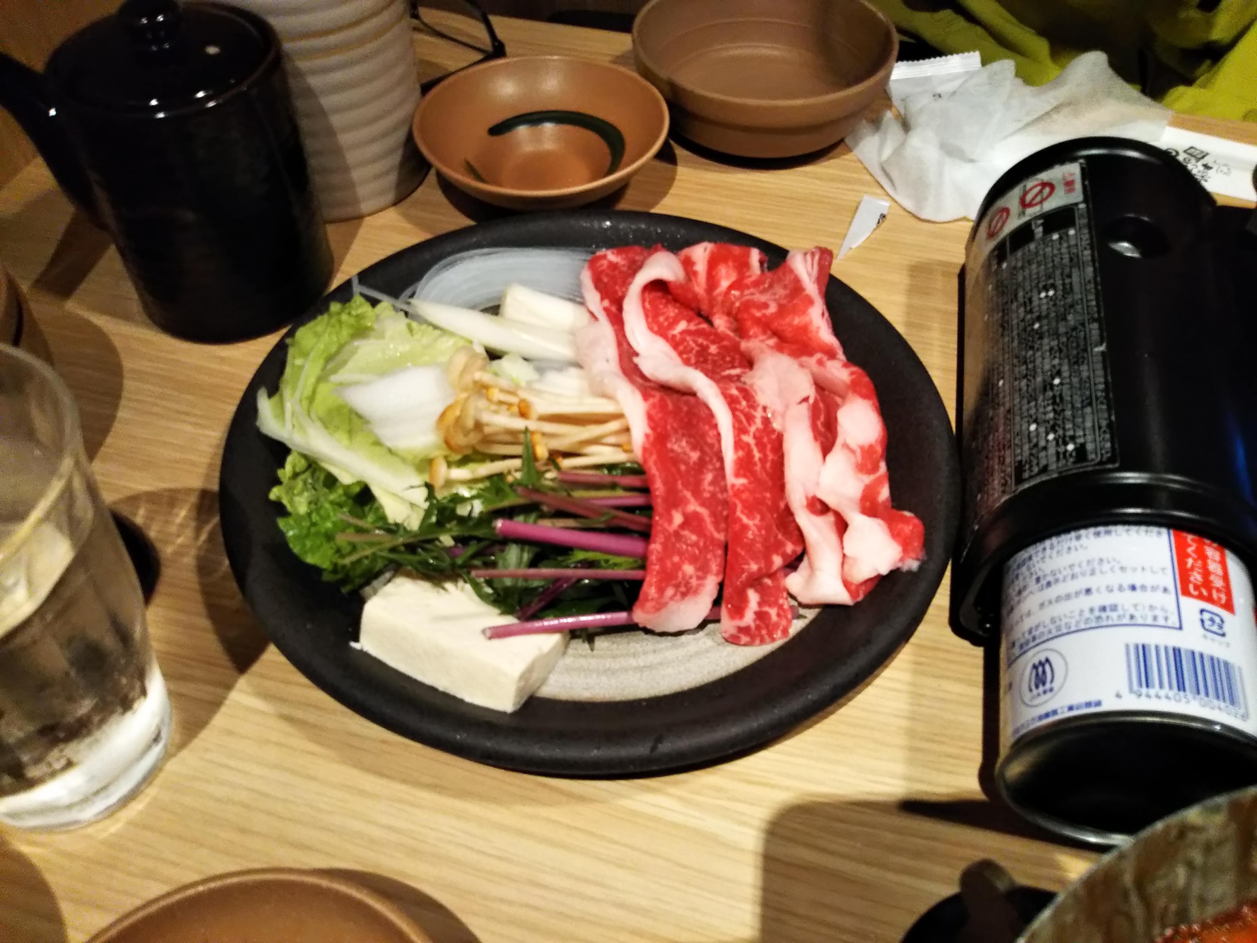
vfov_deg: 46.8
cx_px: 628
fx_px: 1089
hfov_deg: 60.0
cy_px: 472
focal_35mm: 30
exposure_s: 1/30
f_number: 2.2
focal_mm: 4
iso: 200
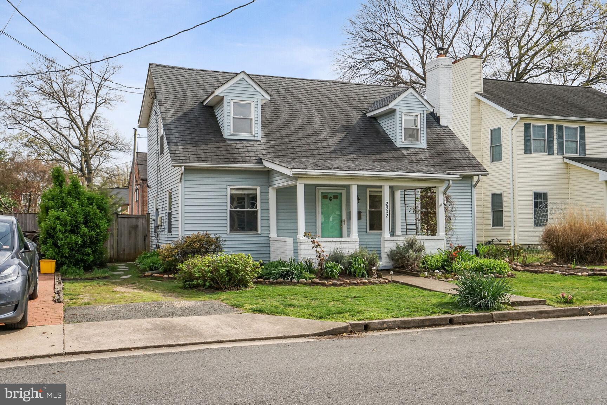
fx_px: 590
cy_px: 202
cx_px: 304
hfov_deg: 54.4
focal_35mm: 35
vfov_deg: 37.9
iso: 800
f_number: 9
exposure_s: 1/1250
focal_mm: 35
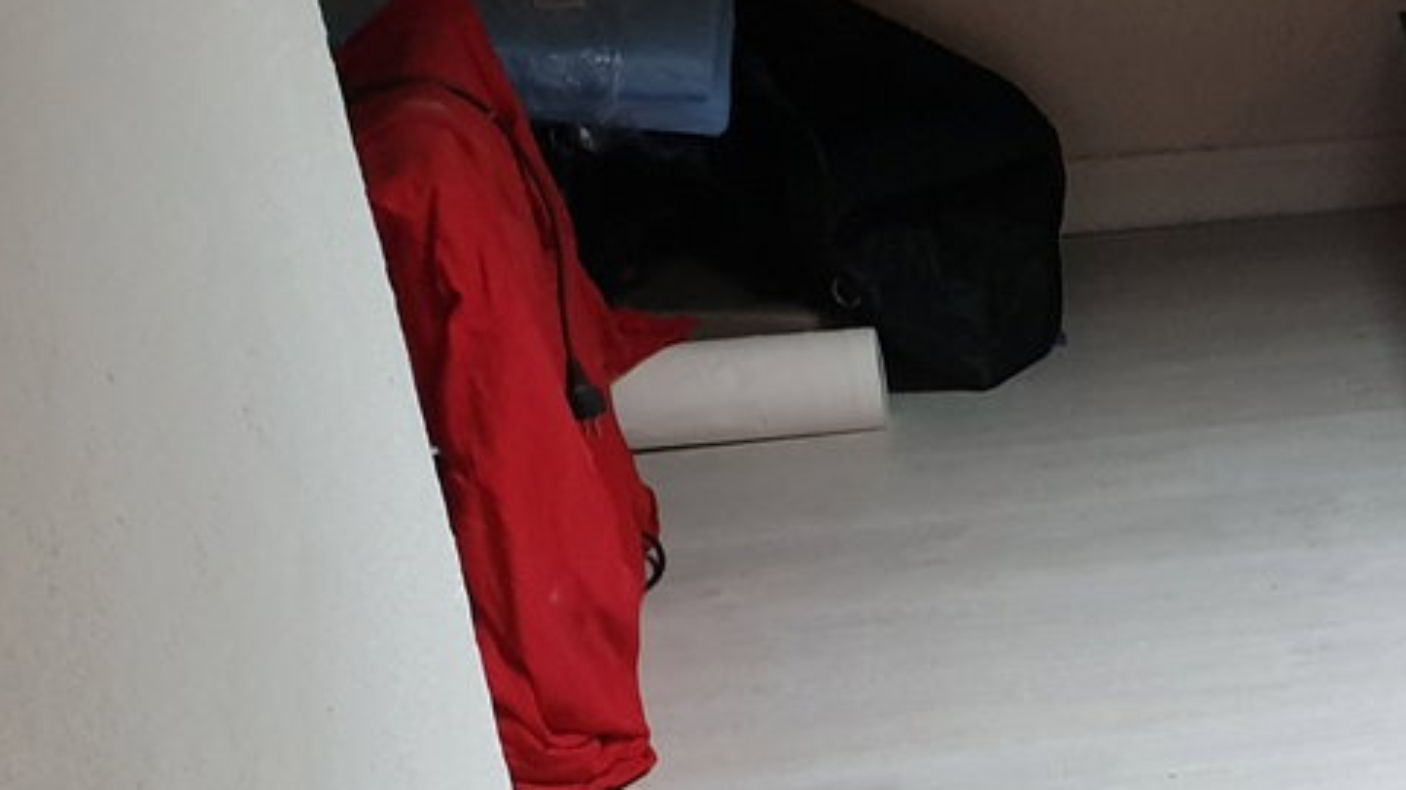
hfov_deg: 20.0
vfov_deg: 12.6
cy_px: 898
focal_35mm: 94
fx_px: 3504
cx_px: 2027
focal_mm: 4.3
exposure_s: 1/50
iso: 250
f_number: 2.4
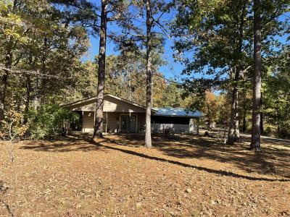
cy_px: 108
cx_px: 145
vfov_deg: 54.9
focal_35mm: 25
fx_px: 209
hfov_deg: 69.4
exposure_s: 1/1370
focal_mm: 5.1
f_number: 1.6
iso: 32
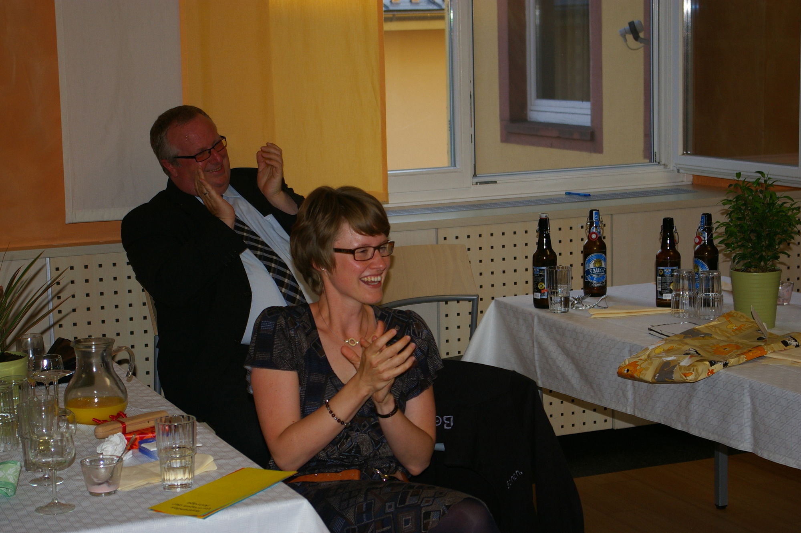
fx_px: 1667
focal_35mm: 75
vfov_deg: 18.2
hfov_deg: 27.0
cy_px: 266
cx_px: 400
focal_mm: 50
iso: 200
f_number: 5.6
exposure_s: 1/60
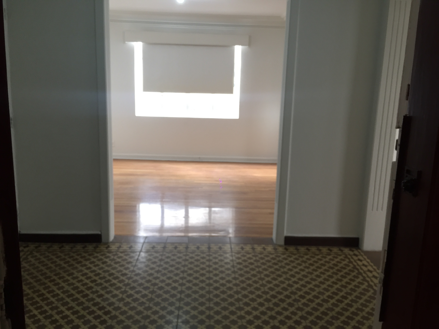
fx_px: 368
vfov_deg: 48.2
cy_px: 164
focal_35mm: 29
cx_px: 220
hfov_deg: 61.7
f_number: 2.2
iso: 80
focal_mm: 4.15
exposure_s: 1/30
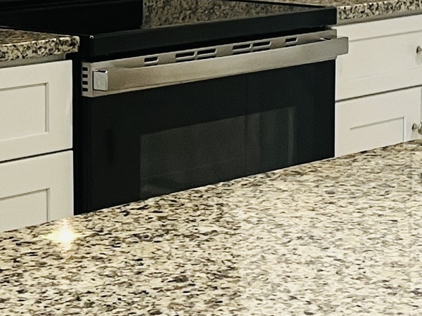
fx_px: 1620
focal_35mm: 133
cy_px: -1
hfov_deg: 14.8
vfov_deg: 11.0
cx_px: 139
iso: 80
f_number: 1.6
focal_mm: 5.1
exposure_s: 1/60
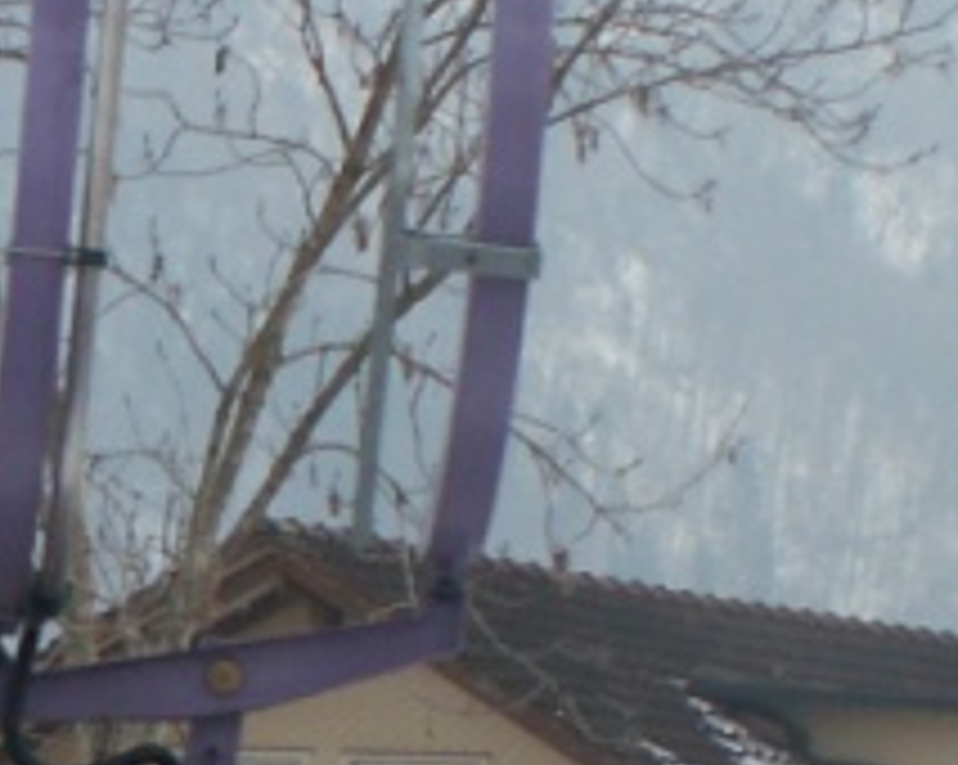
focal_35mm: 394
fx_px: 11161
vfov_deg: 3.9
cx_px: -756
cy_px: 752
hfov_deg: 4.9
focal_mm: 14.11
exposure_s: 1/125
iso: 50
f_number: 5.6
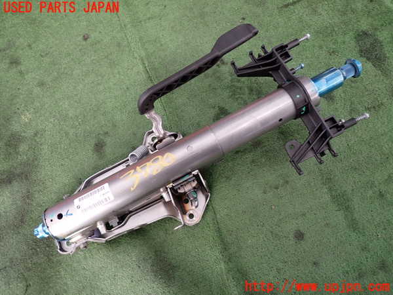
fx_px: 284
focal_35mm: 25
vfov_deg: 54.9
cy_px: 148
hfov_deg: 69.4
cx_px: 196
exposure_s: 1/60
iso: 200
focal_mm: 4.5
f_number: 2
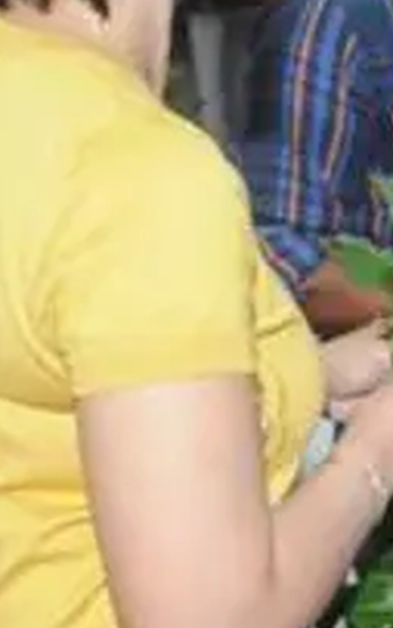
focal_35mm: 141
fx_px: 2415
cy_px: 138
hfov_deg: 8.0
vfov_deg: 14.7
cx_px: 1191
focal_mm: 24
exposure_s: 1/160
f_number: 4.5
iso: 1600
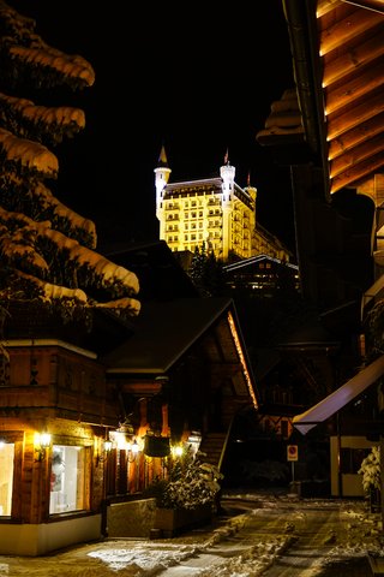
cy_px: 288
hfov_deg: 27.0
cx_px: 192
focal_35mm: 50
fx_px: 800
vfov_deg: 39.6
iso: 800
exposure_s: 1/2.5
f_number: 6.3
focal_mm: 50
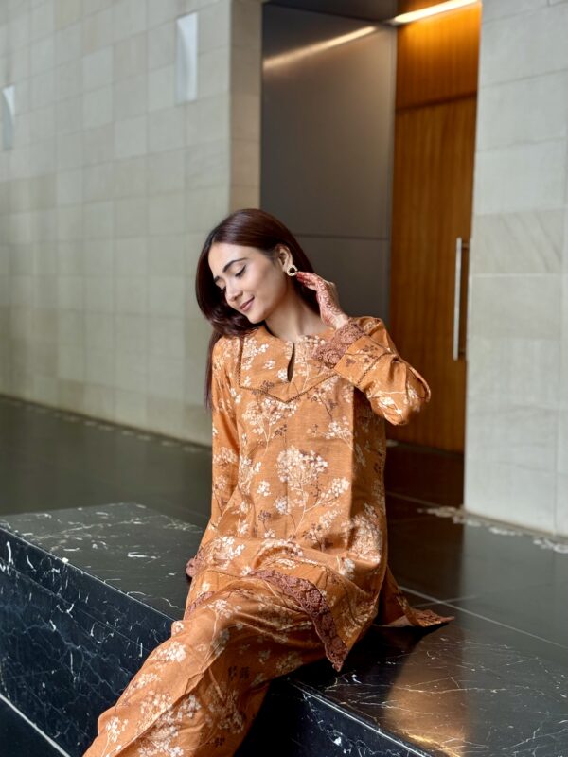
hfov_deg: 28.0
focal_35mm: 52
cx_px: 284
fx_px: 1138
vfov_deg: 36.8
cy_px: 378
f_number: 1.6
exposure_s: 1/50
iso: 80
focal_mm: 5.96
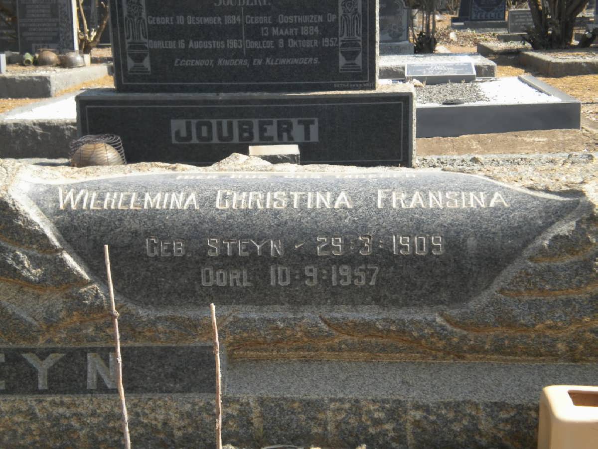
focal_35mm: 68
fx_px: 1175
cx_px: 299
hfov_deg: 28.6
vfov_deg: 21.6
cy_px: 224
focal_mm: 12.3
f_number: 6.5
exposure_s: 1/142
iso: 80
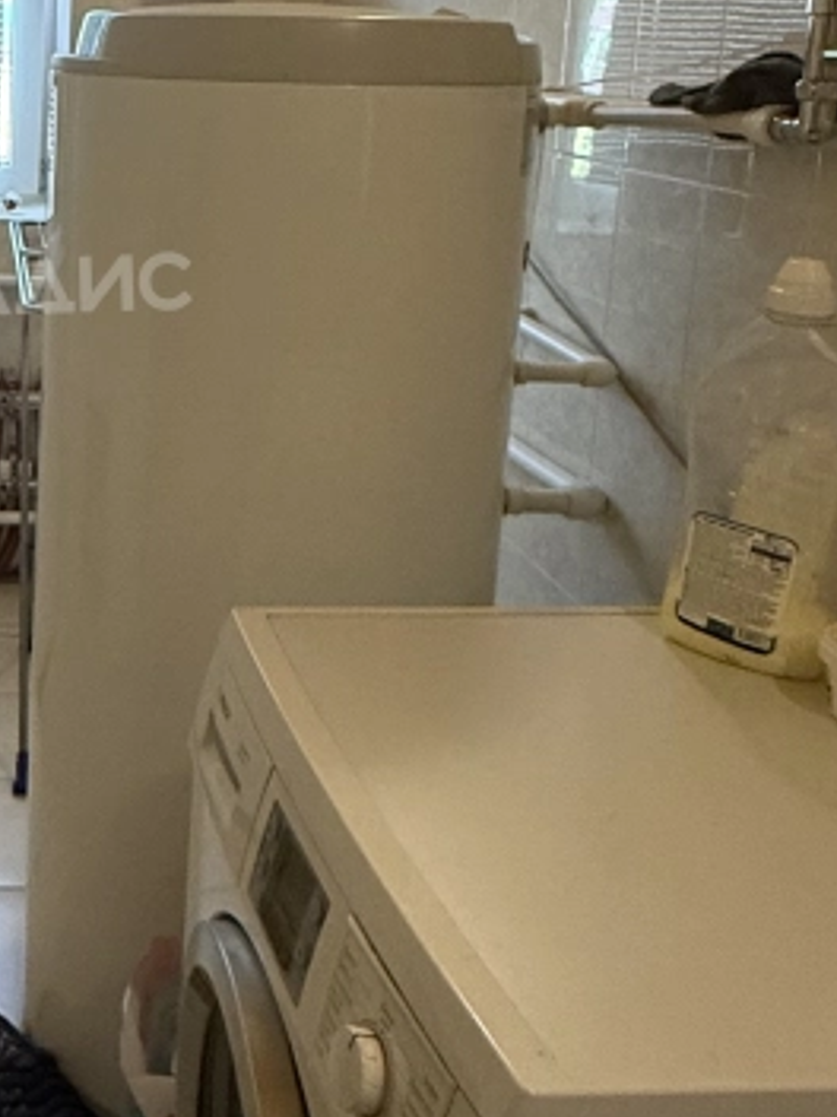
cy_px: 286
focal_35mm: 43
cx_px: -41
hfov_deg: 30.7
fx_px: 1386
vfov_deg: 42.6
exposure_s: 1/60
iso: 400
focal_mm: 2.22
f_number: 2.2
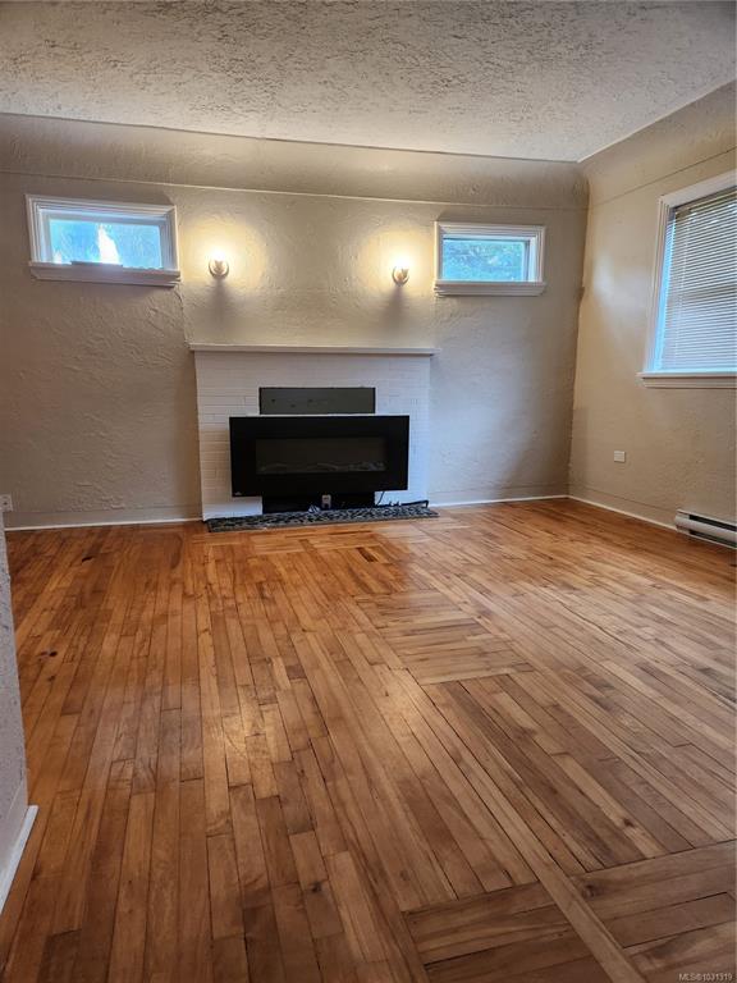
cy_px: 492
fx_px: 653
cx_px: 368
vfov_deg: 73.9
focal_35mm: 23
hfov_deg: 58.9
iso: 250
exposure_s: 1/120
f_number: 1.8
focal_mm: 5.4
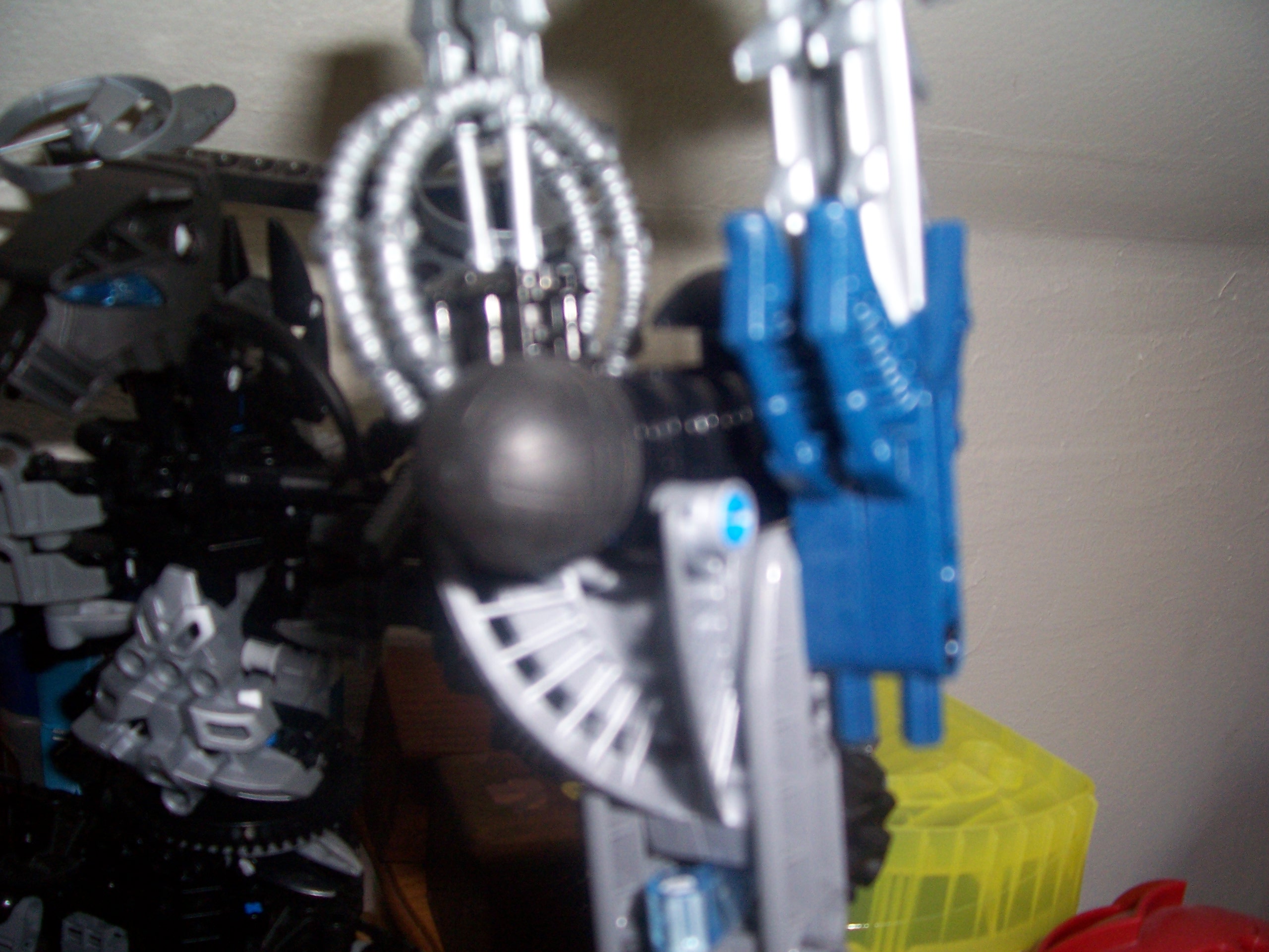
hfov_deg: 54.0
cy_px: 476
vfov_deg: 41.8
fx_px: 1246
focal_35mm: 34
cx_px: 634
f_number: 2.7
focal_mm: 5.6
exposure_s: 1/60
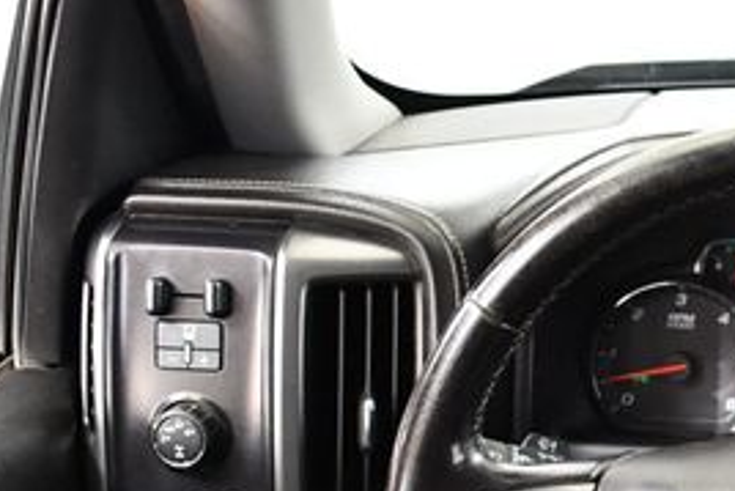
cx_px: 817
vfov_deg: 15.5
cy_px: 540
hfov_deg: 22.3
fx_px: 1757
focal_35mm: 86
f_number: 3.5
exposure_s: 1/60
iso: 4000
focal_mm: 18
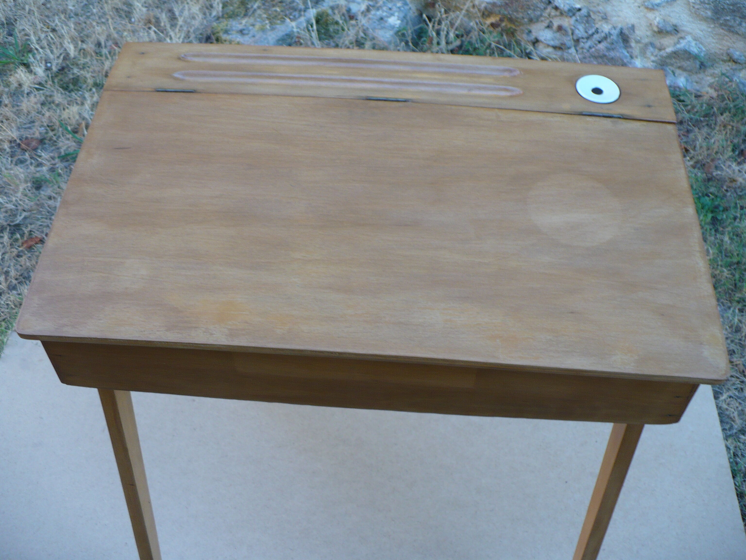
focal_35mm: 37
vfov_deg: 38.7
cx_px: 373
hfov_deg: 50.1
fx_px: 797
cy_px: 280
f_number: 2.8
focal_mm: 6.1
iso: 100
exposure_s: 1/50
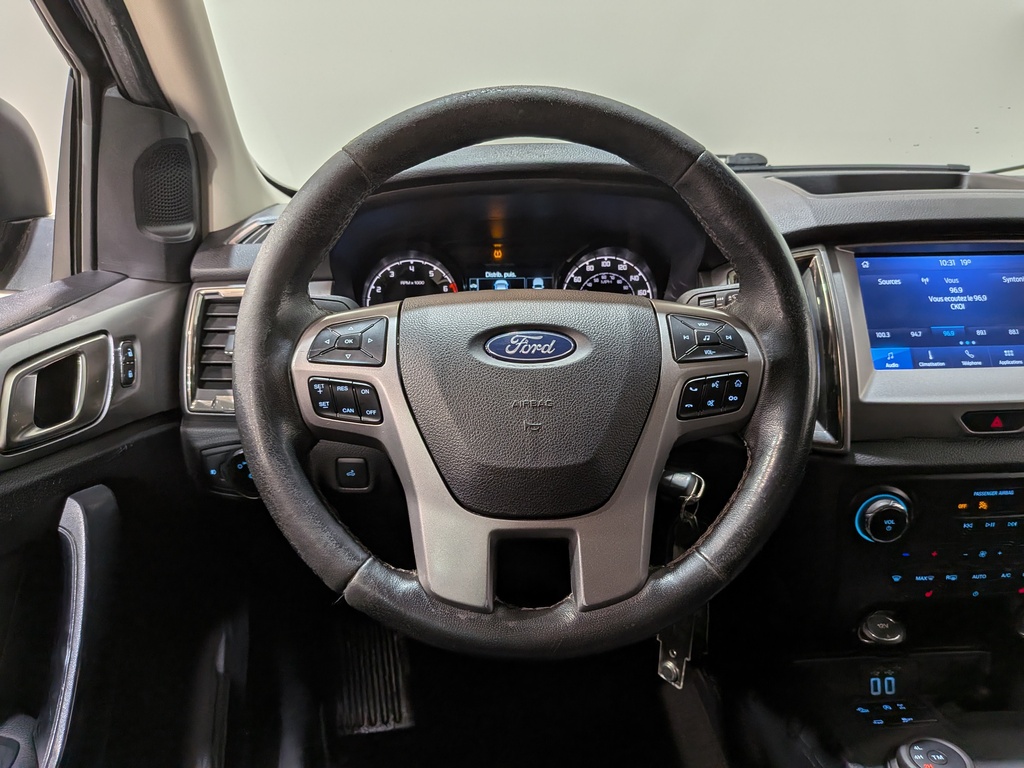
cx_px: 512
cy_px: 384
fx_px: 710
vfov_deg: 56.8
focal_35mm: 24
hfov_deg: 71.6
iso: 26
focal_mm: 4.53
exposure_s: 1/122
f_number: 1.7
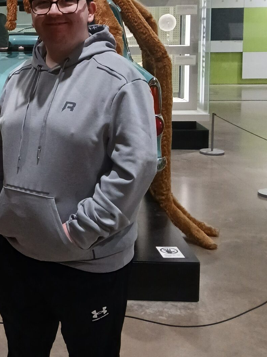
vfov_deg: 30.1
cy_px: 76
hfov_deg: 21.8
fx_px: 648
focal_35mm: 63
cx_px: -40
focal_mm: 3.98
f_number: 1.8
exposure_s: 1/25
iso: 400
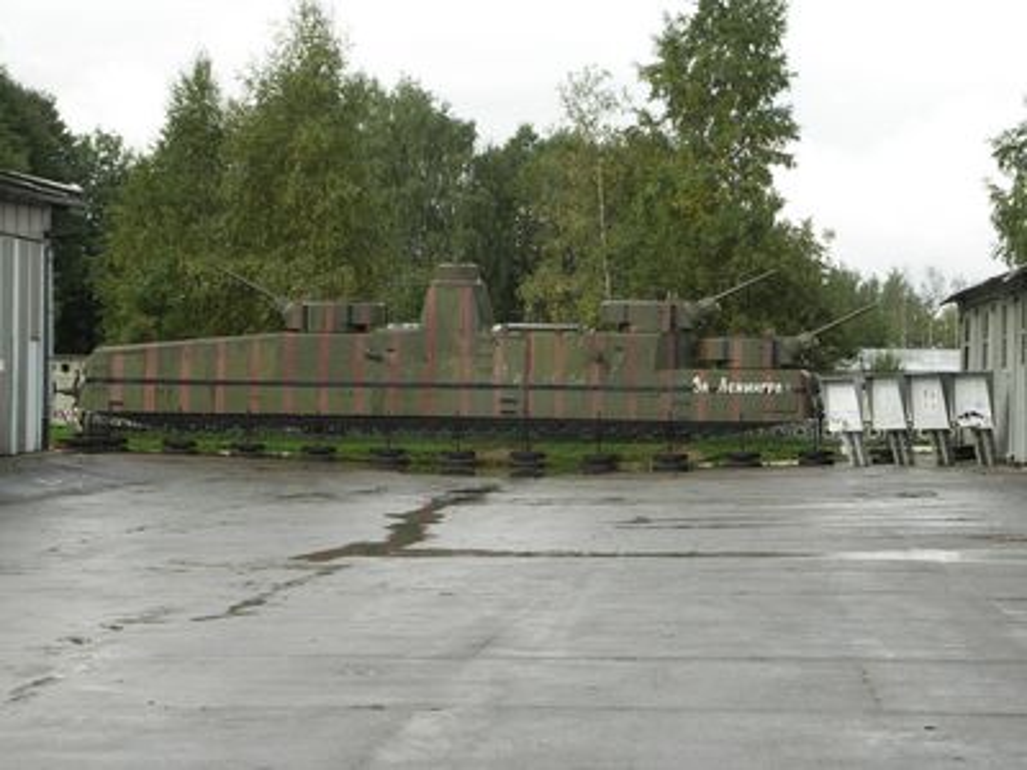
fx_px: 3115
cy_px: 385
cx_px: 514
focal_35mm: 105
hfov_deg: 18.7
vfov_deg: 14.1
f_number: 4.5
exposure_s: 1/250
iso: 50
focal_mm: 27.1
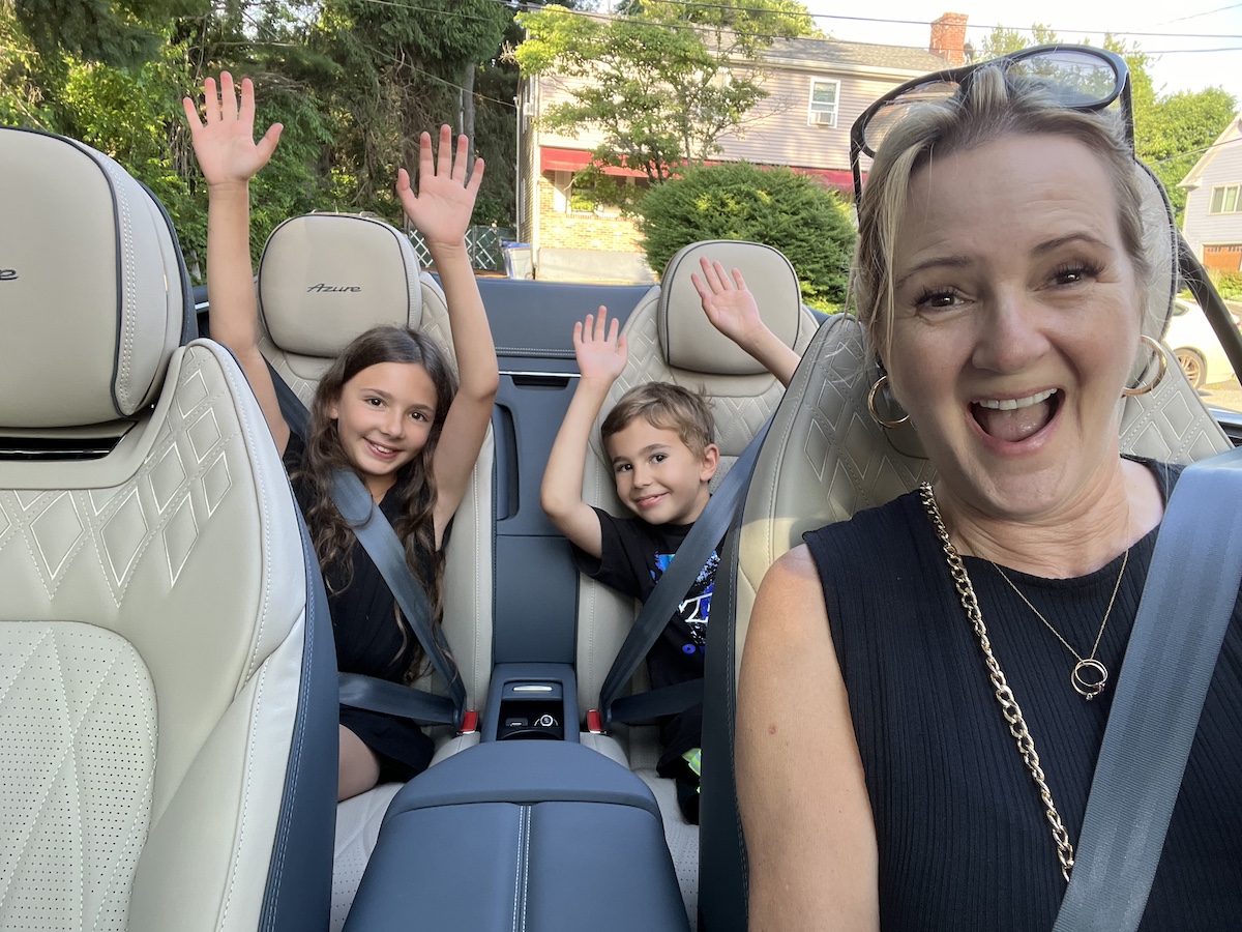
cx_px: 621
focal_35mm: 23
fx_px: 825
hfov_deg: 73.9
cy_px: 466
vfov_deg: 58.9
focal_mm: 2.71
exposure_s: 1/121
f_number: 2.2
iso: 80
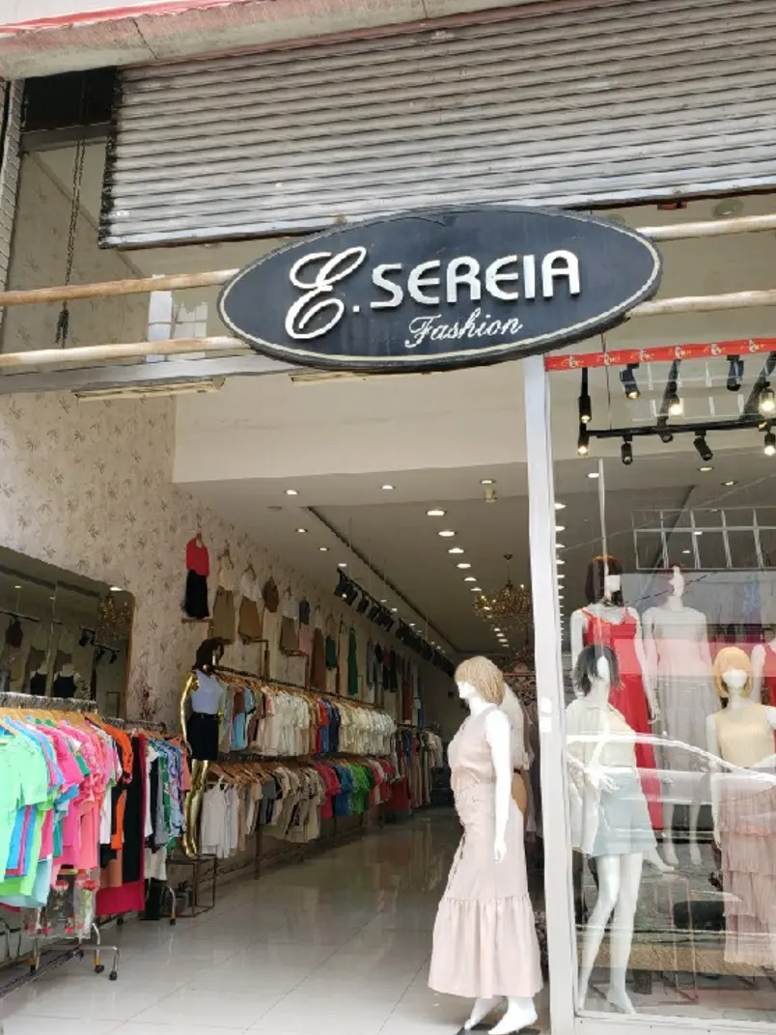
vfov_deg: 63.4
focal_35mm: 28
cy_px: 529
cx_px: 387
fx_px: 837
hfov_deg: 49.7
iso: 50
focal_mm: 4.3
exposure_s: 1/222
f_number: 2.4
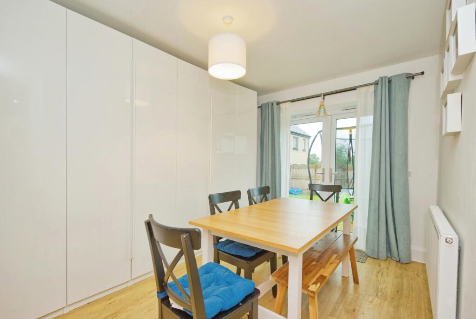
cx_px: 238
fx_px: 212
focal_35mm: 16
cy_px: 160
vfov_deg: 73.9
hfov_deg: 96.7
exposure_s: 1/30
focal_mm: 16
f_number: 9
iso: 400
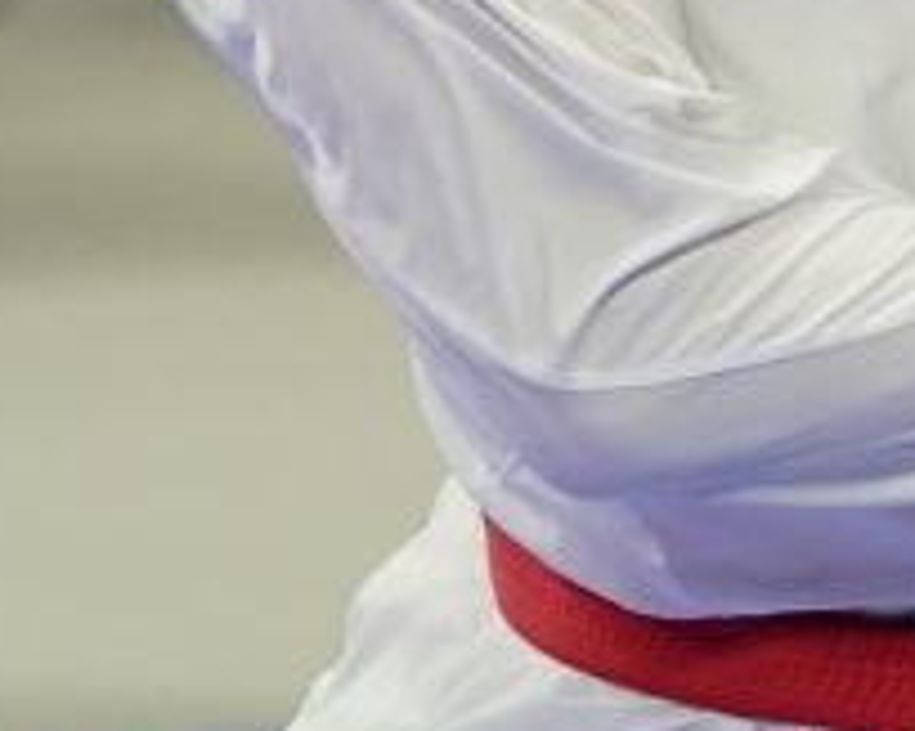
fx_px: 20165
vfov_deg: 2.1
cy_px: 973
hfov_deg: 2.5
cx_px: 3467
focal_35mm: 745
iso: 1600
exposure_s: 1/1000
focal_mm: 90
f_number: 2.8
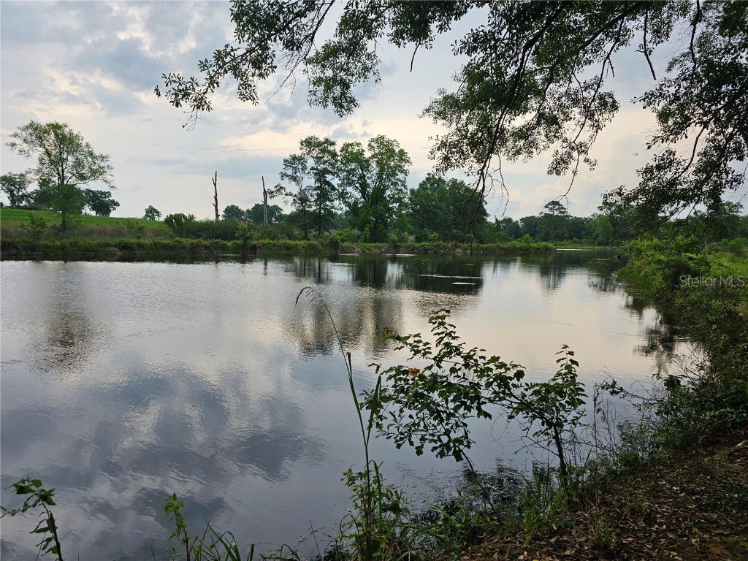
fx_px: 497
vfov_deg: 58.9
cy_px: 280
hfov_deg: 73.9
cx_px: 374
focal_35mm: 23
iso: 10
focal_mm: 6.3
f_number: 1.7
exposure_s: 1/193
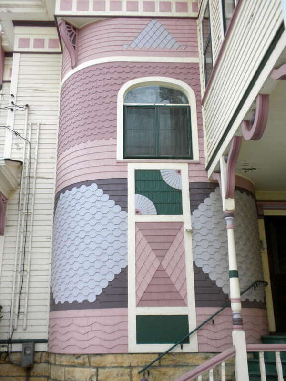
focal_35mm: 37
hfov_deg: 38.7
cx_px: 143
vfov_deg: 50.1
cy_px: 190
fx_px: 408
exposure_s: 1/160
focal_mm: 6.6
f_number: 3.5
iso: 64
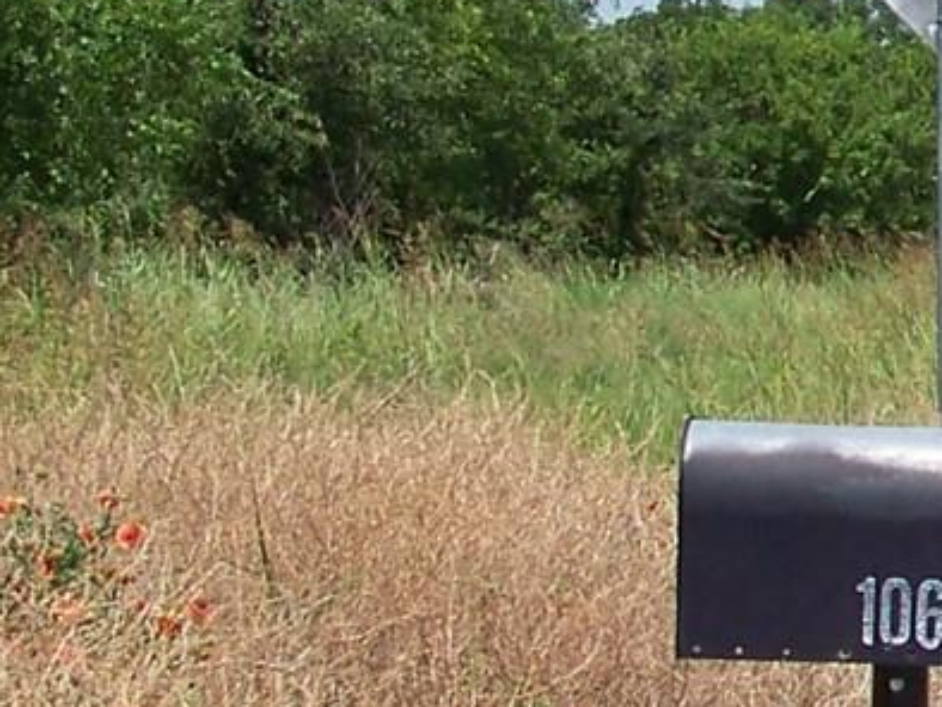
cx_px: 1640
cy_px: 349
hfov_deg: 10.0
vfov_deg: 8.0
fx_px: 5092
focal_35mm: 187
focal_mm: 5.85
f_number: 4
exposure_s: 1/640
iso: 64
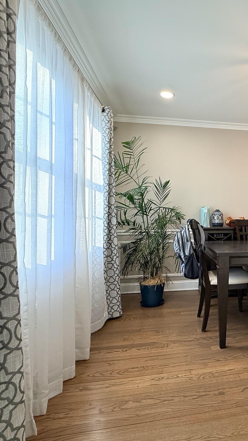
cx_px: 225
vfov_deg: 81.2
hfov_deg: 46.3
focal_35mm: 22
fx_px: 257
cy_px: 212
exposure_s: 1/120
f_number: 2.2
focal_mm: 2.22
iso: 160
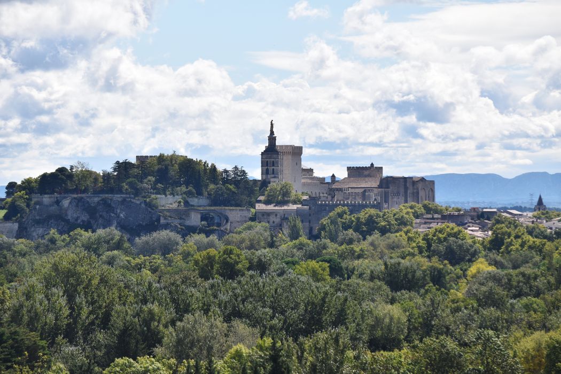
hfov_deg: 11.4
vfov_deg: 7.6
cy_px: 187
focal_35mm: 180
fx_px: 2805
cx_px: 280
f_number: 8
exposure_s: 1/1000
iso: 200
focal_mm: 120
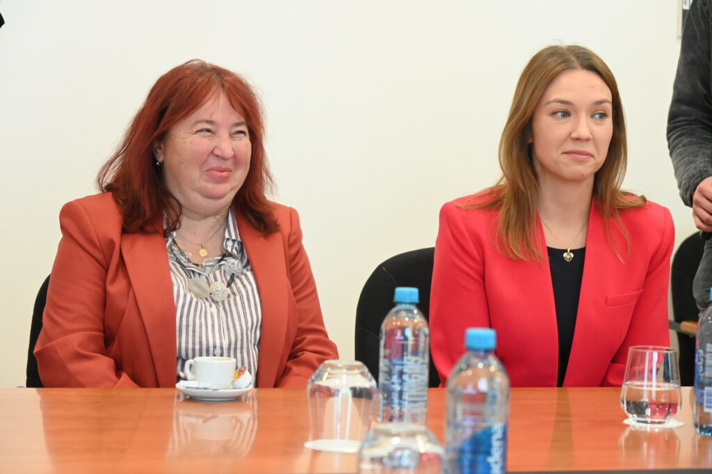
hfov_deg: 24.8
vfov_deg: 16.6
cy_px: 237
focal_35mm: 82
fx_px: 1620
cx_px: 356
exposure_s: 1/100
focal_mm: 82
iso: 10000
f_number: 6.3
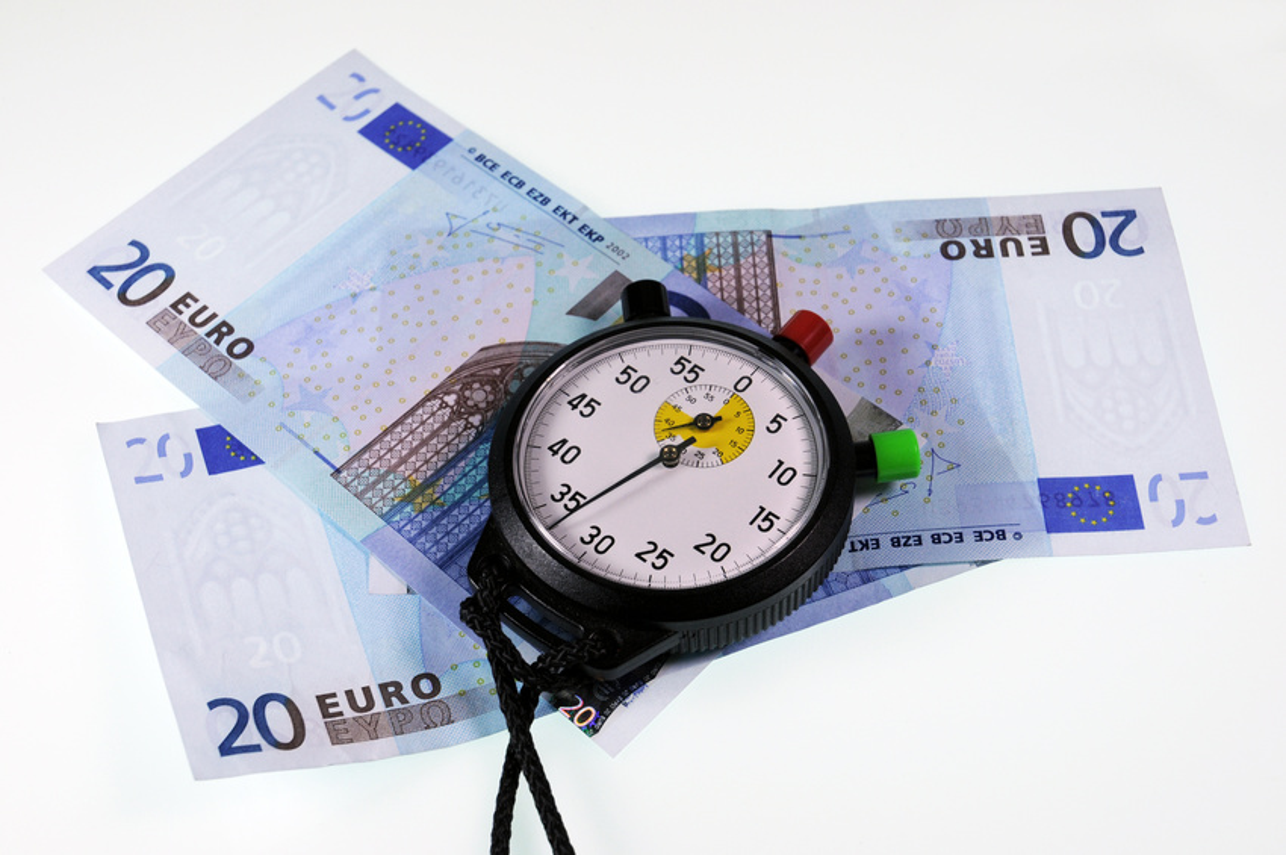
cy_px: 428
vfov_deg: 20.6
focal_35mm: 66
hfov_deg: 30.5
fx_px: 2355
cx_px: 643
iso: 400
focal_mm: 44
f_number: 10
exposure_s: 1/160
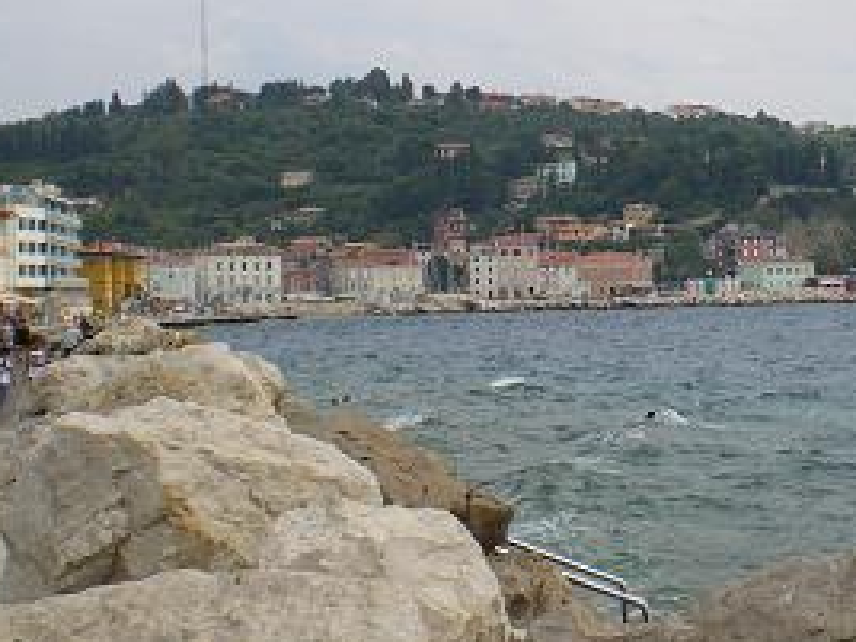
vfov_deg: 19.6
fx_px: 1855
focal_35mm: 75
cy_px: 246
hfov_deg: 25.7
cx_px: 648
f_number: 4.6
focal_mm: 6.3
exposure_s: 1/500
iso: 64
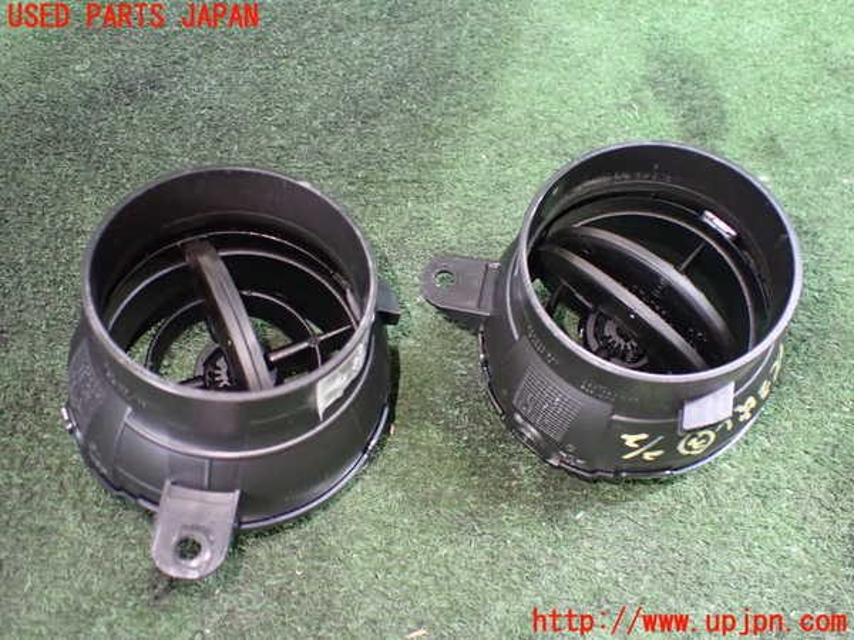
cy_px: 320
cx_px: 427
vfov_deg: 46.8
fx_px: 740
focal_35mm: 30
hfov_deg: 60.0
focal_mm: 5.4
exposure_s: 1/30
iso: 800
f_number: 2.3
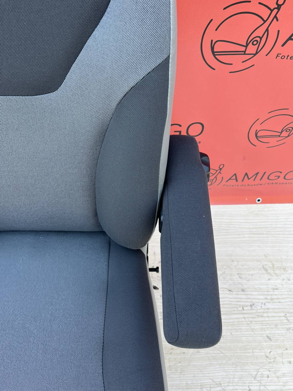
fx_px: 293
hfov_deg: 53.1
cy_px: 196
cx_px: 146
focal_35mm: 26
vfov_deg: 67.3
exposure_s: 1/191
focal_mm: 5.1
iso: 50
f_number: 1.6
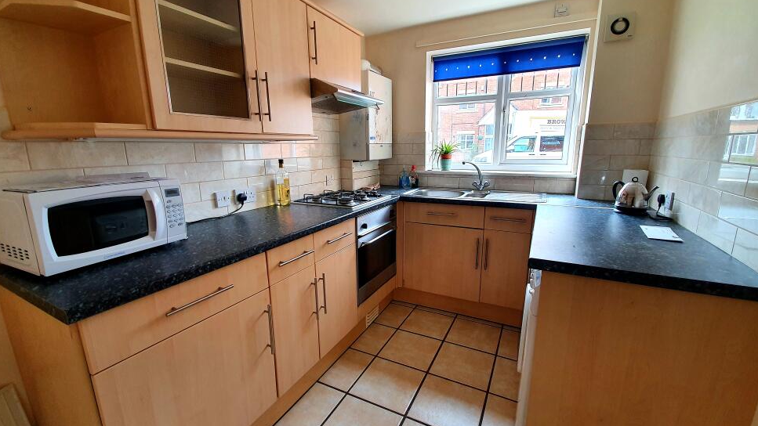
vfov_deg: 70.5
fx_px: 301
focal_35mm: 15
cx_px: 372
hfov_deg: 103.0
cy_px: 215
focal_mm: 1.8
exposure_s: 1/50
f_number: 2.2
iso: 80
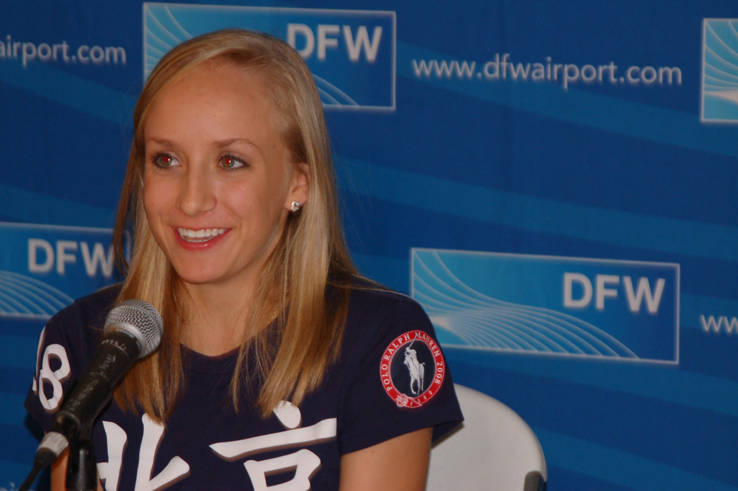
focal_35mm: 195
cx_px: 369
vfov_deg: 7.0
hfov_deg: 10.6
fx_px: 3994
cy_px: 246
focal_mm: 130
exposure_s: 1/60
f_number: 6
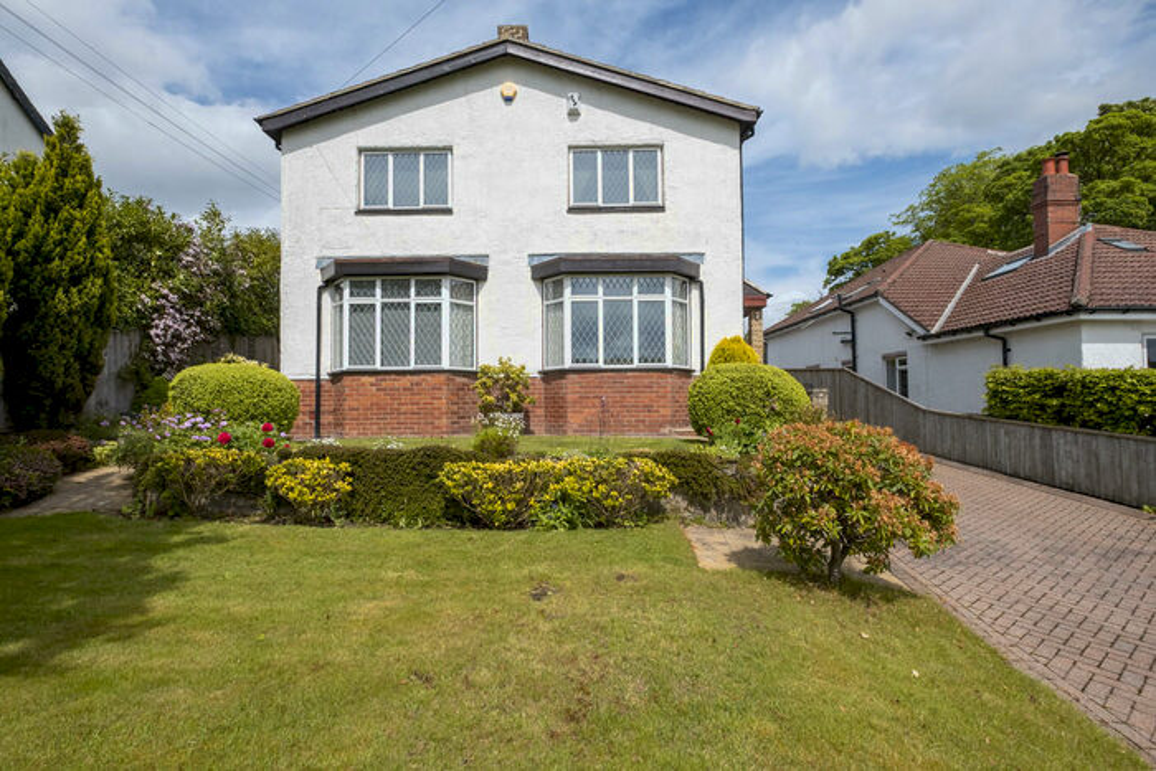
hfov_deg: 93.3
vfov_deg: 70.5
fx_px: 546
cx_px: 578
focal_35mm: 17
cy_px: 386
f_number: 9
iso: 160
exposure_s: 1/1000
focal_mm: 11
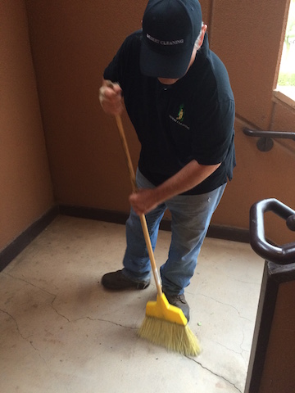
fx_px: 330
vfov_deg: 61.7
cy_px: 196
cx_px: 148
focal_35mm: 29
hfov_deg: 48.2
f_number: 2.2
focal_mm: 4.15
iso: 125
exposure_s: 1/30
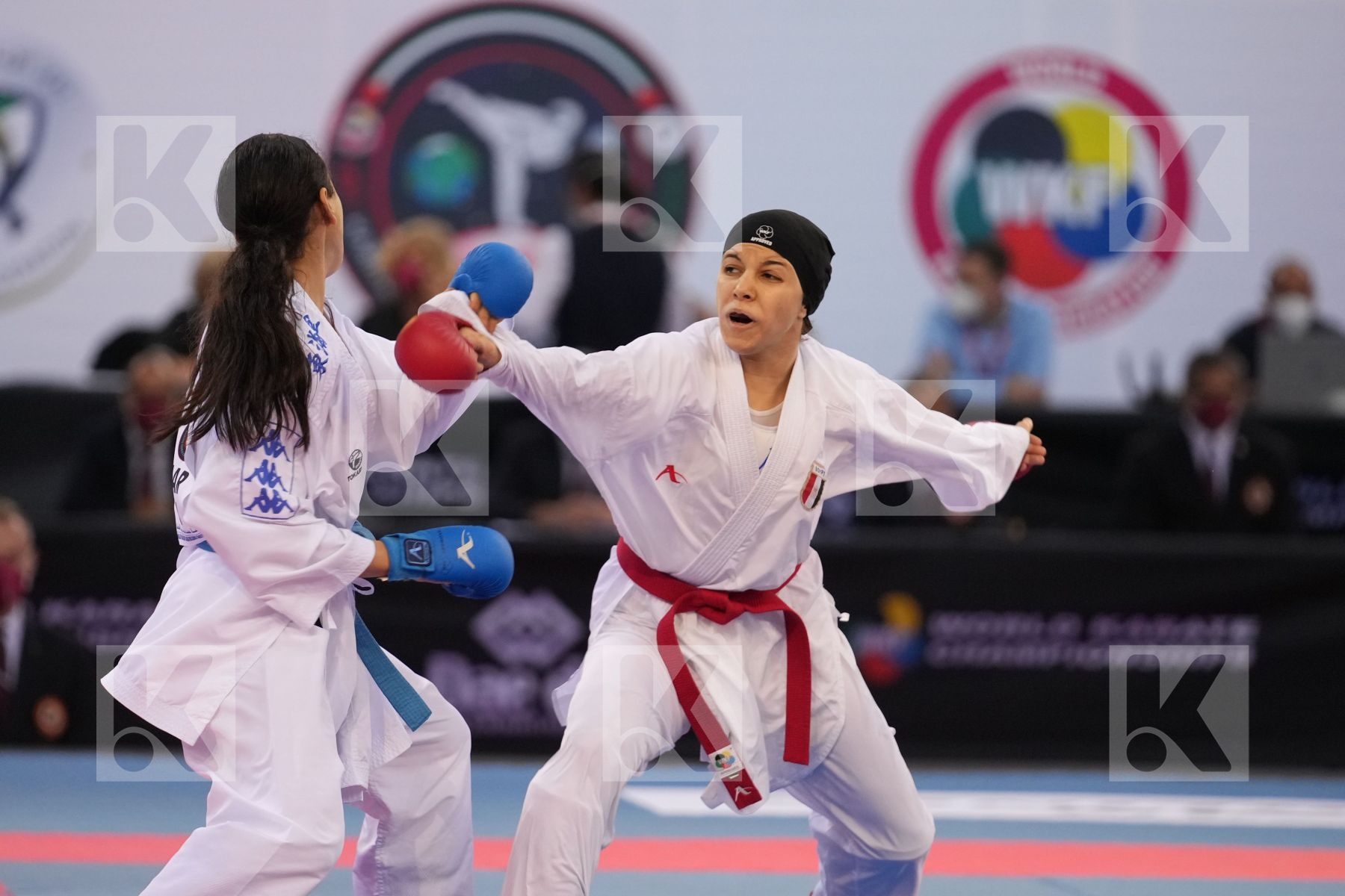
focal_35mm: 300
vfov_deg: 4.6
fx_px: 11207
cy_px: 448
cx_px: 672
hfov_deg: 6.9
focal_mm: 200
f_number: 2.8
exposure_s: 1/1000
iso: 2500
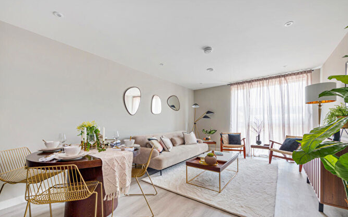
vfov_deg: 74.5
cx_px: 170
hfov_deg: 101.5
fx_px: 142
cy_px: 121
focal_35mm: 15
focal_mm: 14
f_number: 10
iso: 125
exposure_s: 1
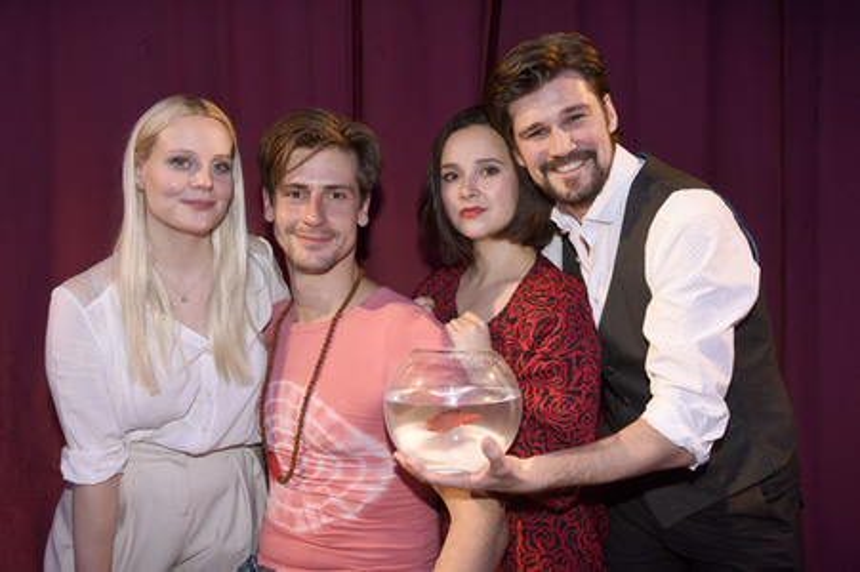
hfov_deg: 54.5
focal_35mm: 35
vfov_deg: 37.8
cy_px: 286
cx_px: 430
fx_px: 835
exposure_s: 1/60
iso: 800
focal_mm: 35
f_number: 6.3
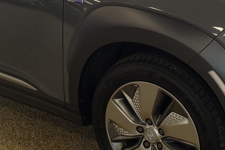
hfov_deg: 24.9
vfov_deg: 16.7
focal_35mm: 81
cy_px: 22
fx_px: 506
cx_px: 148
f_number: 2.8
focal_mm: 8.8
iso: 125
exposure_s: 1/30
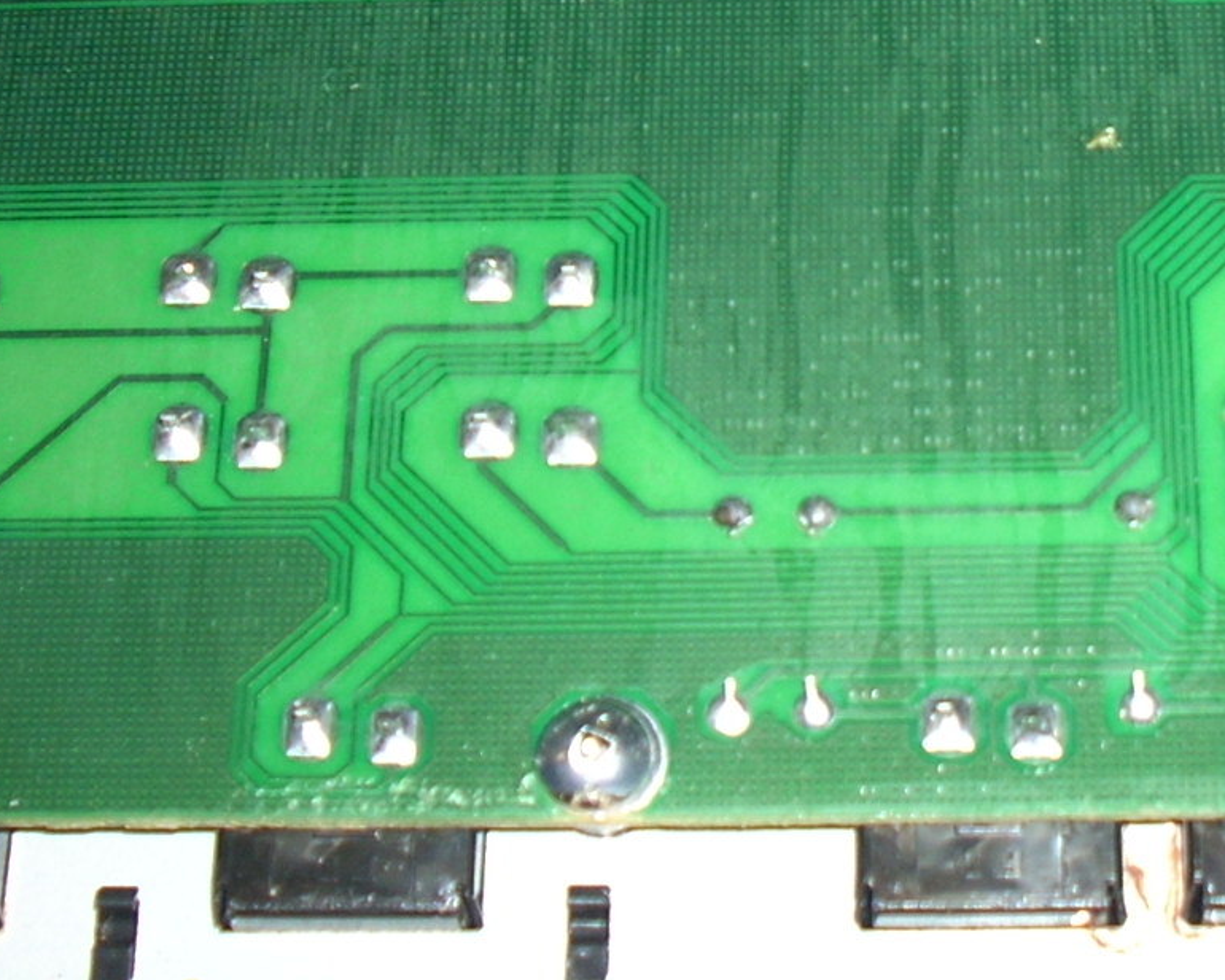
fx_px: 3481
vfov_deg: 15.9
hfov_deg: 19.8
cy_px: 142
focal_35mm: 96
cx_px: 894
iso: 64
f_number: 2.8
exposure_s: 1/60
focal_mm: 6.2
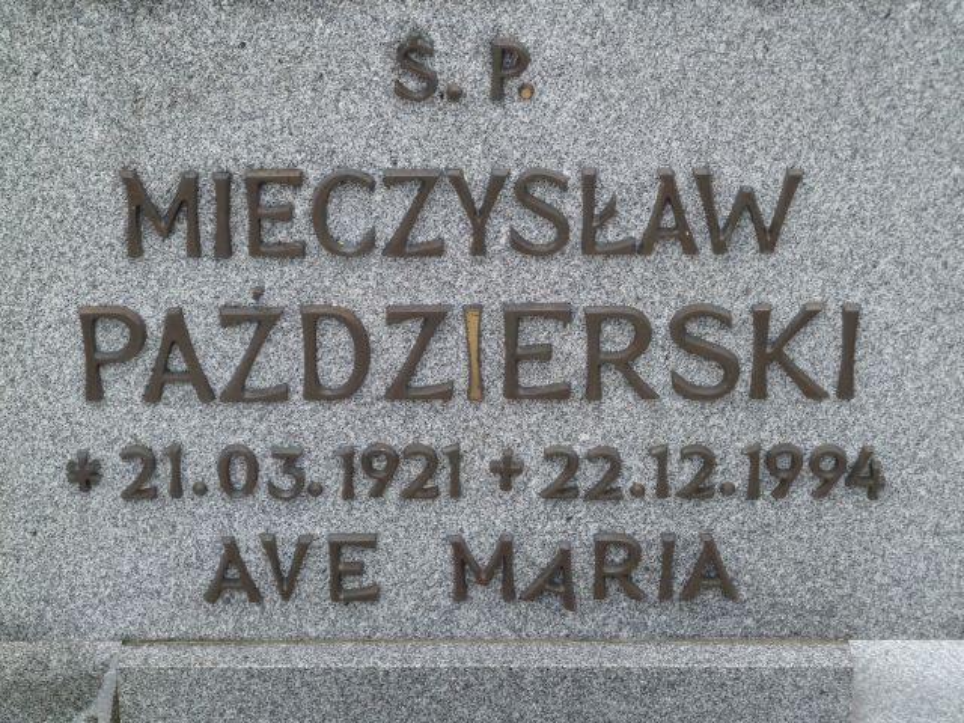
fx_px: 2896
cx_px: 482
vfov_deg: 14.2
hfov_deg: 18.9
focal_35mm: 104
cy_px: 362
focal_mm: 17
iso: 160
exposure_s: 1/160
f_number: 4.3
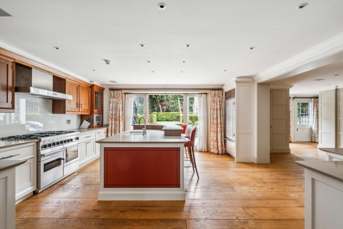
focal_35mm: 15
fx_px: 143
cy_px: 114
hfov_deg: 100.4
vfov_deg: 77.3
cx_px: 172
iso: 640
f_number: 8
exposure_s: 1/3.33
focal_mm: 10
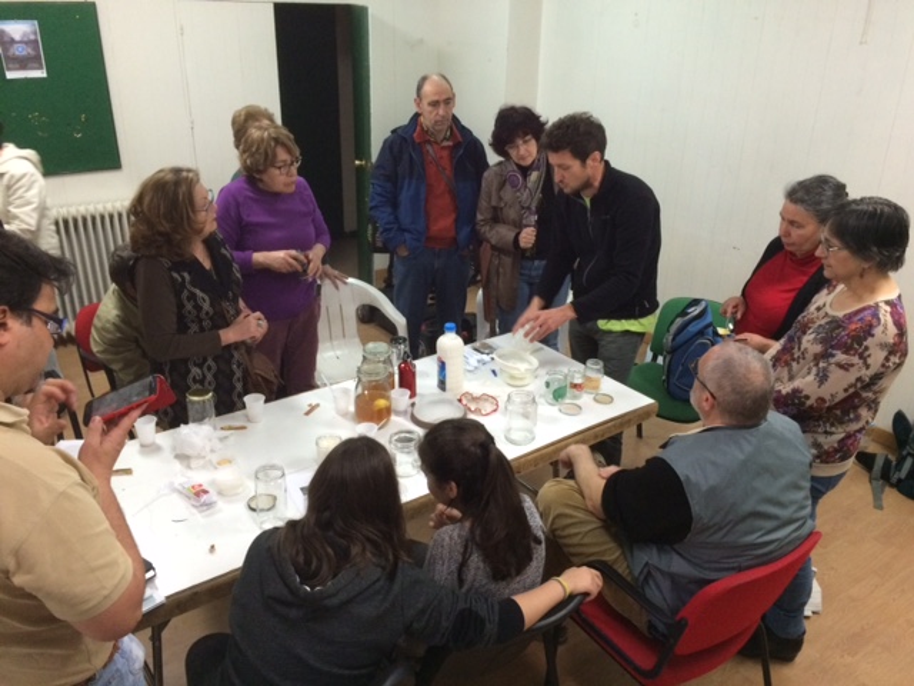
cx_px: 457
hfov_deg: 61.7
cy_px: 343
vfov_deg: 48.2
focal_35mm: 29
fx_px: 766
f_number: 2.2
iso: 250
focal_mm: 4.15
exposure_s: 1/33
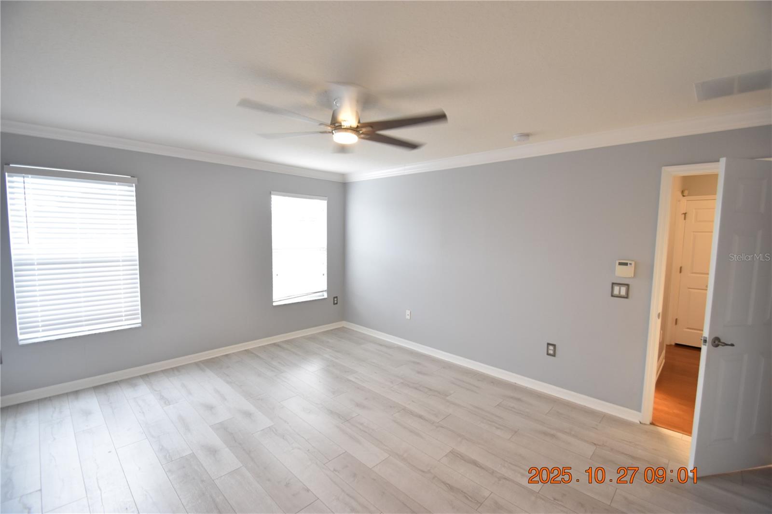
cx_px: 386
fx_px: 322
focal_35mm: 15
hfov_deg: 100.4
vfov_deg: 77.3
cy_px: 257
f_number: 3.5
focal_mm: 10
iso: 800
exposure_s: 1/45
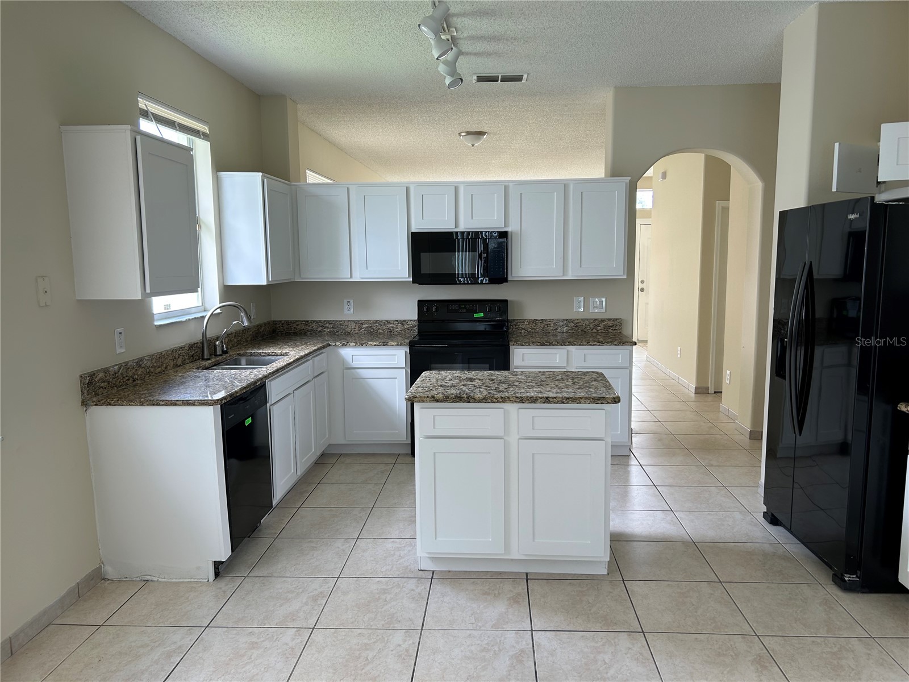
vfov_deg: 53.1
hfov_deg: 67.3
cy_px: 341
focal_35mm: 26
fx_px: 683
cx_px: 454
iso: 40
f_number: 1.5
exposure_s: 1/121
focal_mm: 5.7
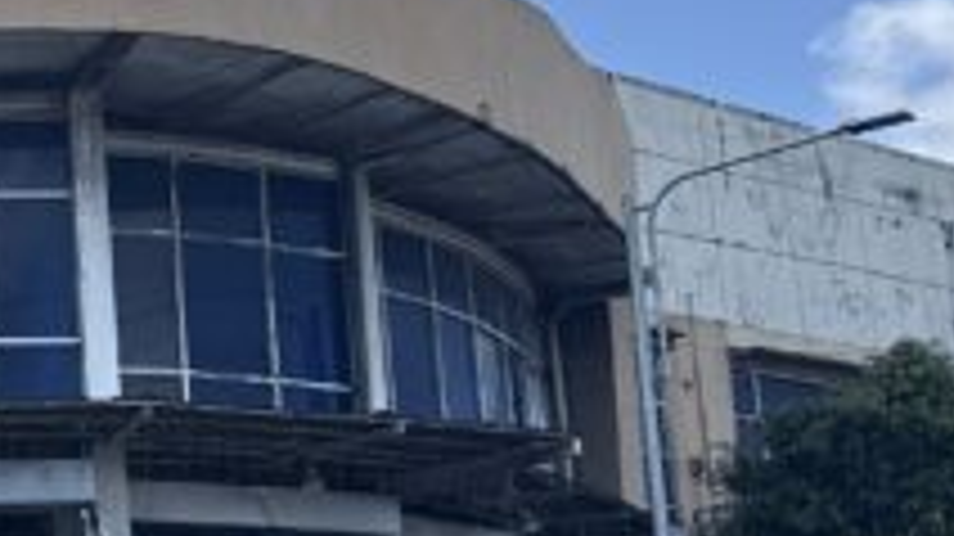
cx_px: -274
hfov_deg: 22.5
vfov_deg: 14.1
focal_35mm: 85
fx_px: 2149
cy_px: 446
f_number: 1.78
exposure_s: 1/3953
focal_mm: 6.76
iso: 80
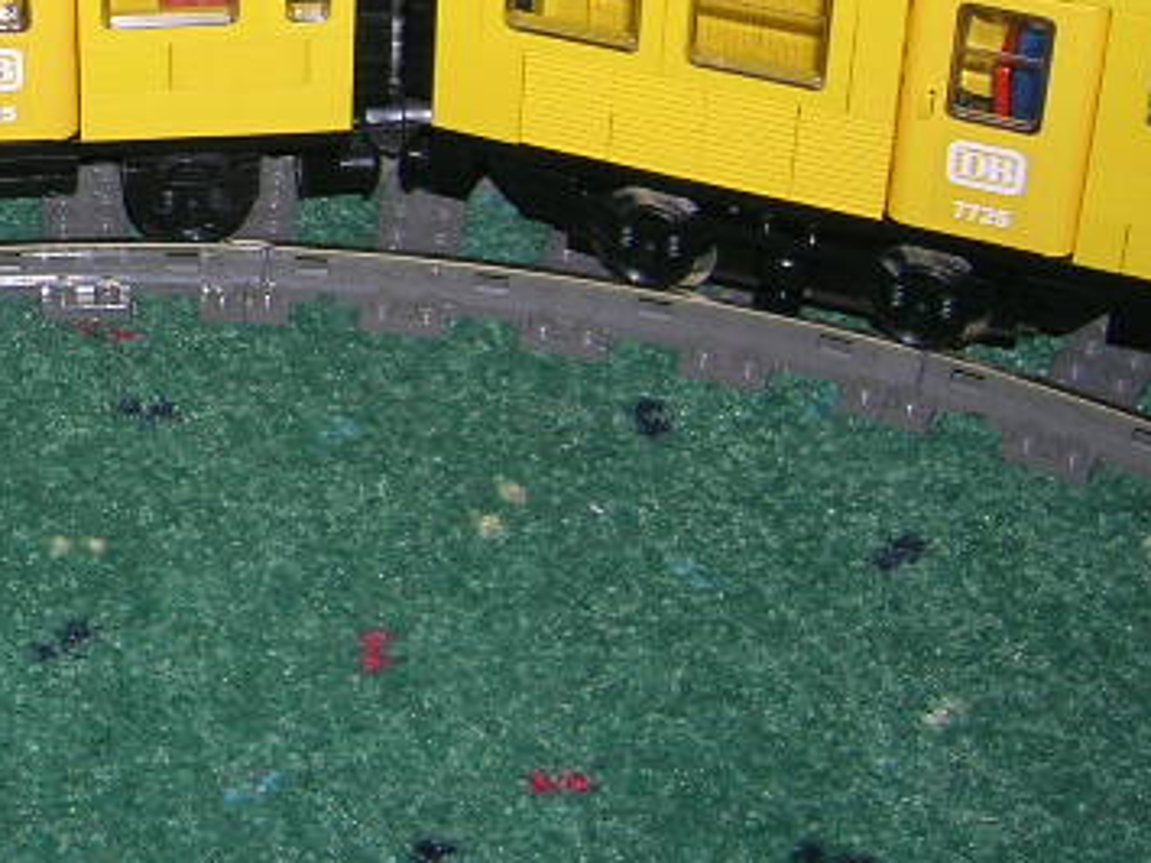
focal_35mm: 98
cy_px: -10
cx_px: -295
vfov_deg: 14.8
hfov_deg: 18.8
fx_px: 3257
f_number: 2.9
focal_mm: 5.7
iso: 50
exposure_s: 1/60.1
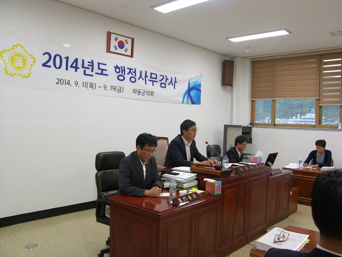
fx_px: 277
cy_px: 128
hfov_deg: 63.4
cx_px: 171
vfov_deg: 49.7
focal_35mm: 28
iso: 50
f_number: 2.2
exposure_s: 1/30
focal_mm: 7.4
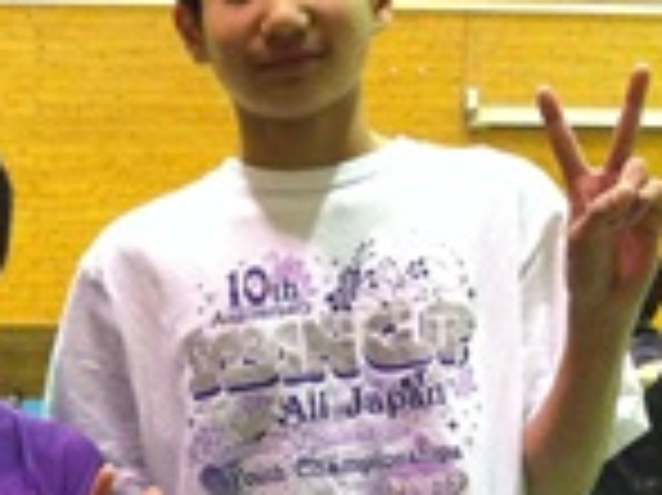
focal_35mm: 123
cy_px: 560
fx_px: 2350
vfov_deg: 11.8
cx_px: -252
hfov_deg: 15.1
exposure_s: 1/15
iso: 250
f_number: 2.8
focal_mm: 3.85
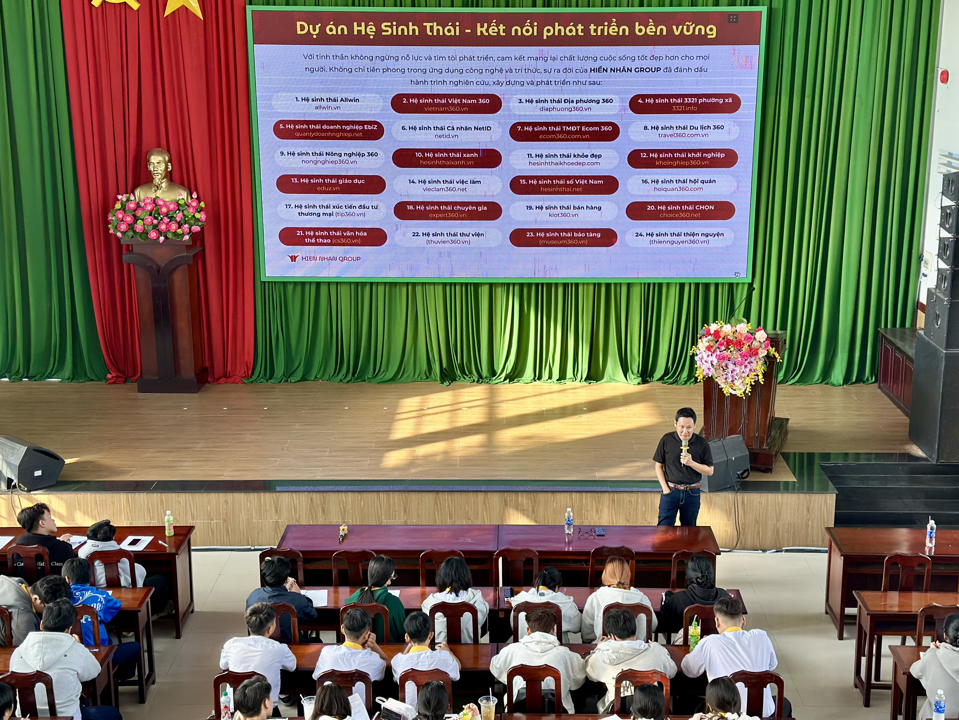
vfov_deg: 30.3
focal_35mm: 48
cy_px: 360
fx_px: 1330
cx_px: 480
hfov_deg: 39.7
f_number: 1.78
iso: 125
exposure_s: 1/240
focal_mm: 6.86
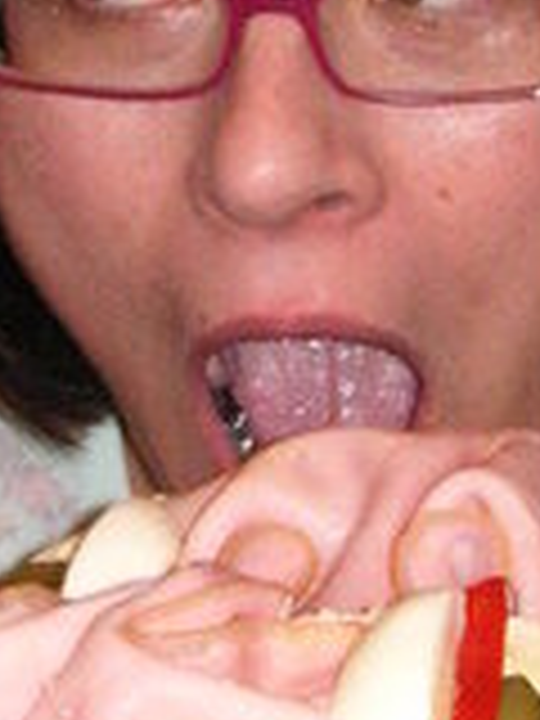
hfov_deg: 8.0
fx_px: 3848
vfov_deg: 10.6
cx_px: 292
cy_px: 68
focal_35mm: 185
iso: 160
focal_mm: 6.1
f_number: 2.8
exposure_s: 1/45
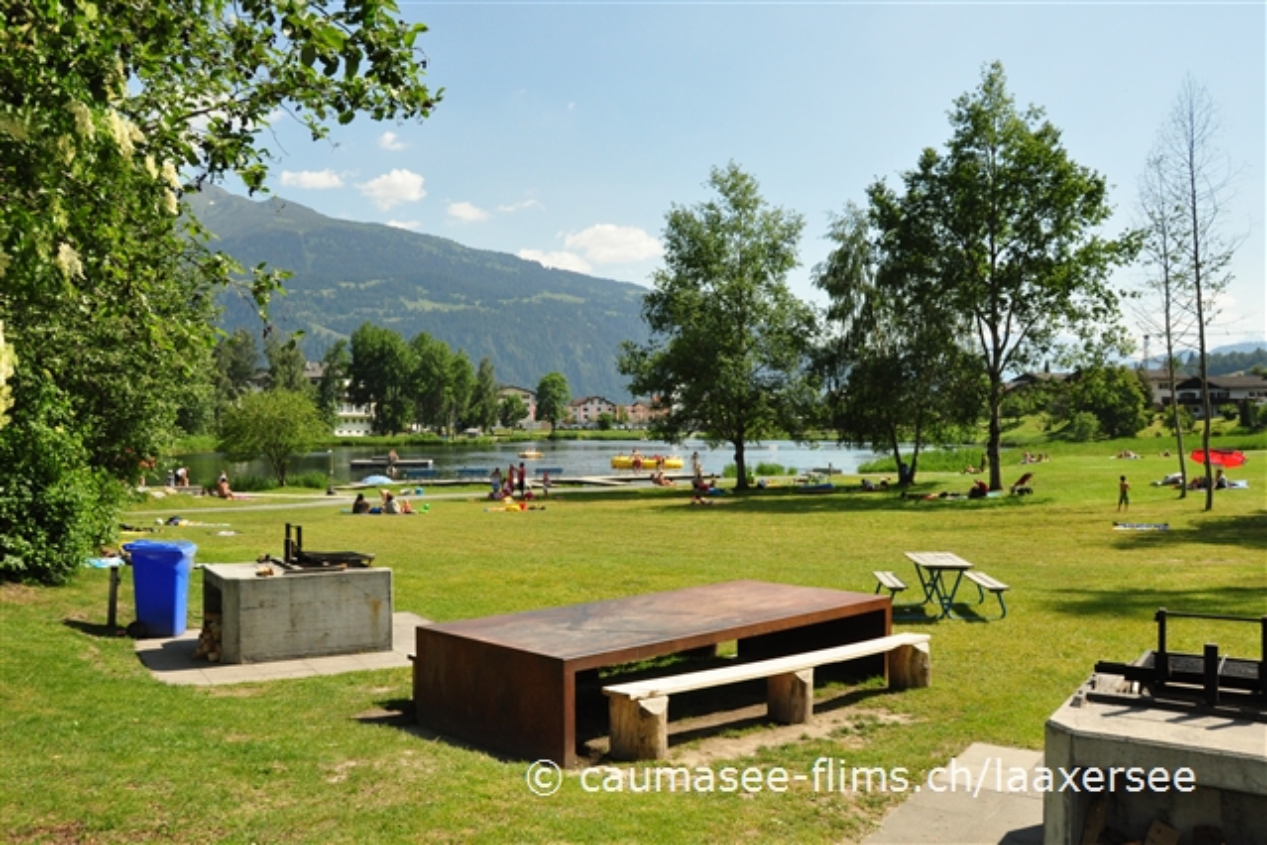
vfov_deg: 43.6
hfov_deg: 61.9
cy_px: 422
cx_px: 634
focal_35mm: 30
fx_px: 1056
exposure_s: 1/640
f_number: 13
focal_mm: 20
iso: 800
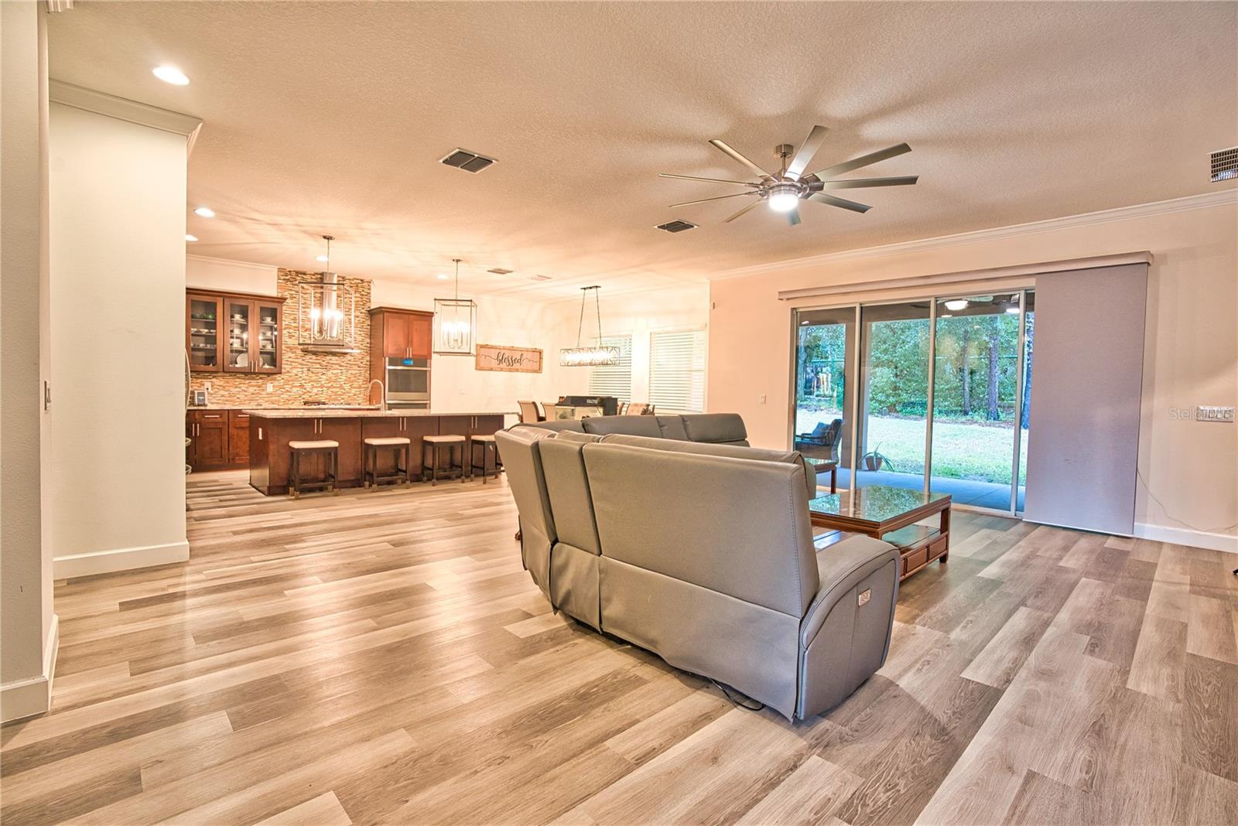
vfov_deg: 73.8
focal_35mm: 16
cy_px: 413
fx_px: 550
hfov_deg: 96.7
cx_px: 619
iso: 1250
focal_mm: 16
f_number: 7.1
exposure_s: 1/10
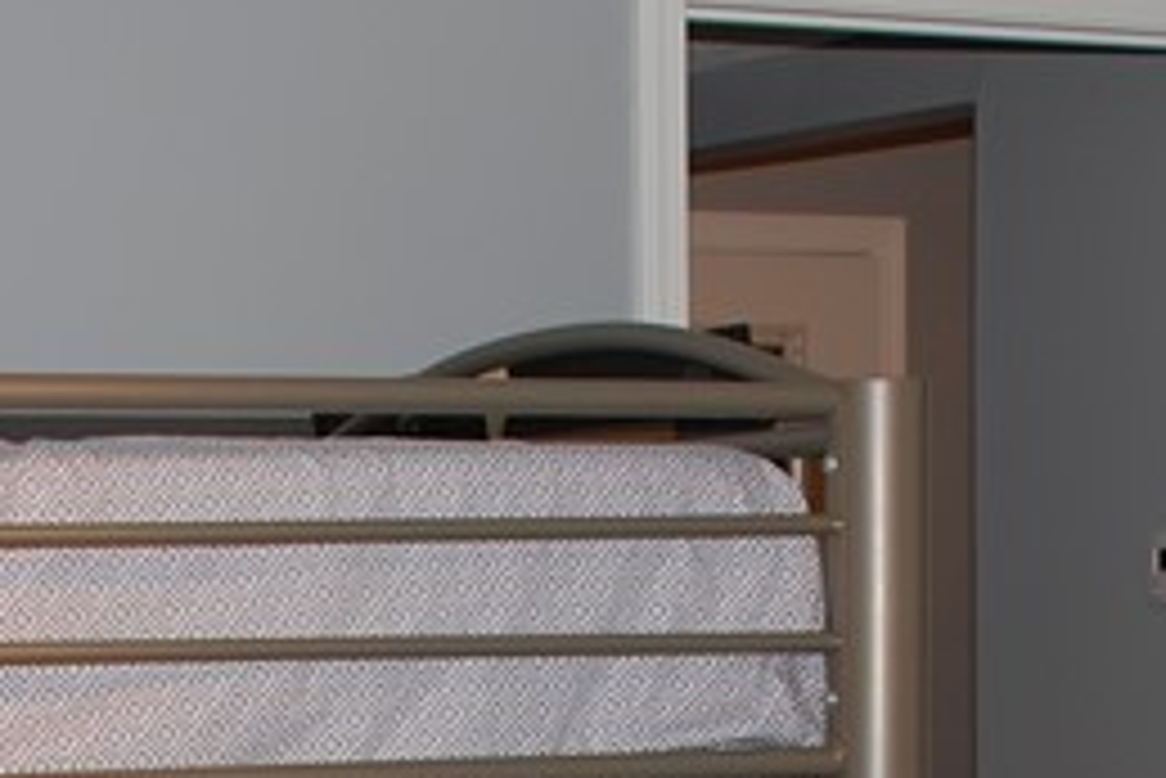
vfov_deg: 9.5
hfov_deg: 14.8
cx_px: 378
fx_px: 4472
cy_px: 1318
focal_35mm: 138
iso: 100
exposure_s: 1/60
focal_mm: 22
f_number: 3.8
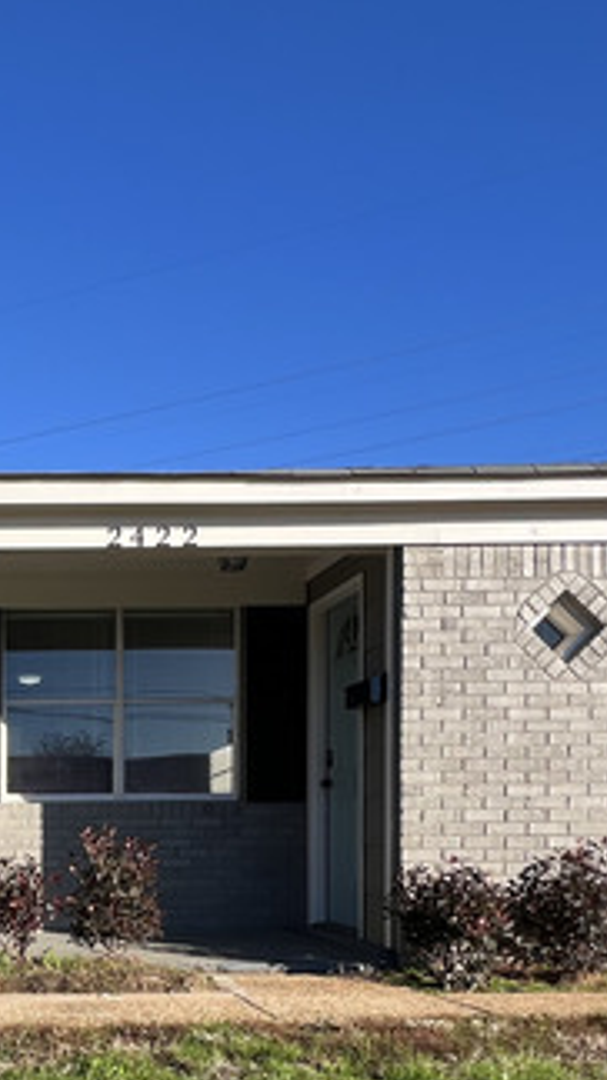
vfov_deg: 53.2
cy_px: 850
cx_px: -63
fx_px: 1003
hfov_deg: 30.2
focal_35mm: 35
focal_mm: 1.57
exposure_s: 1/1096
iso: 32
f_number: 1.8
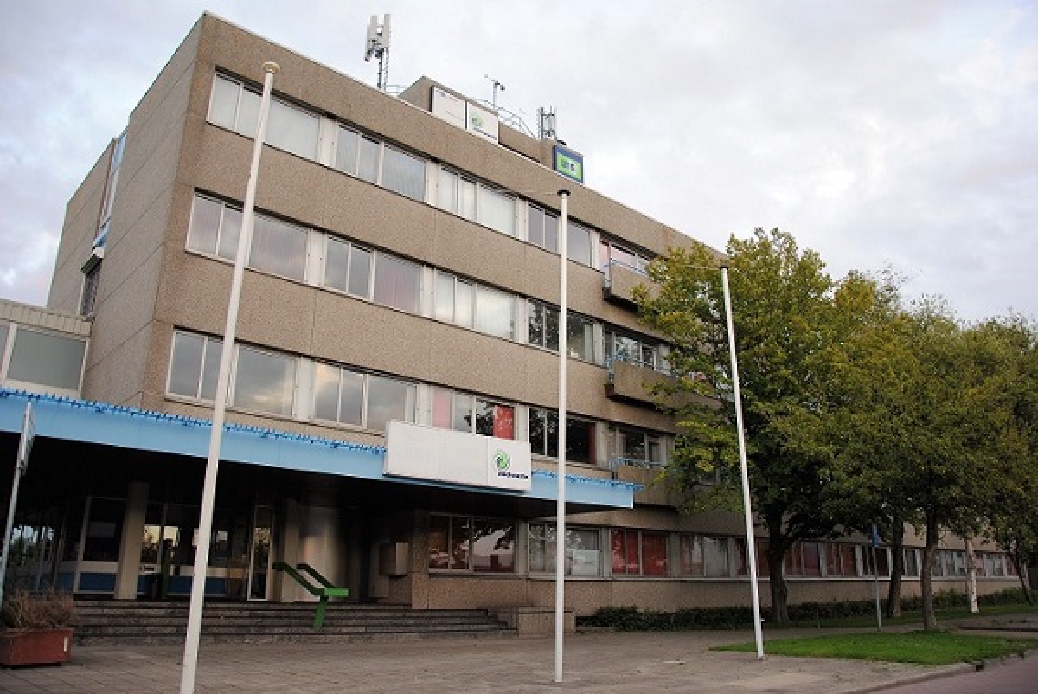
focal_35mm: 27
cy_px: 347
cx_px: 519
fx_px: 779
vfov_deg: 48.0
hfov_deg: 67.3
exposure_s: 1/30
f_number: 3.5
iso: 250
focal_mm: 18
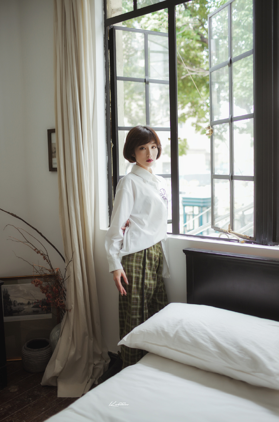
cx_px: 140
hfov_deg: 37.7
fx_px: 409
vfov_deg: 54.5
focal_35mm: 35
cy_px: 211
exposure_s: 1/200
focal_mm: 35
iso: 200
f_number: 2
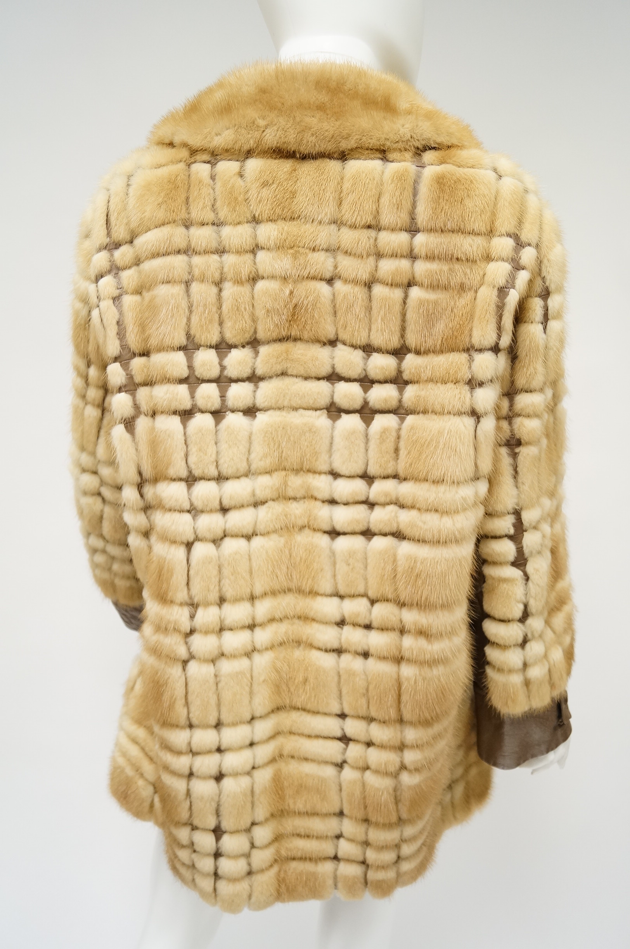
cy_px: 474
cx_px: 315
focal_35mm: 30
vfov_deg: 62.0
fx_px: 790
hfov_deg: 43.5
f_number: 4
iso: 800
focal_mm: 20
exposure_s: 1/60
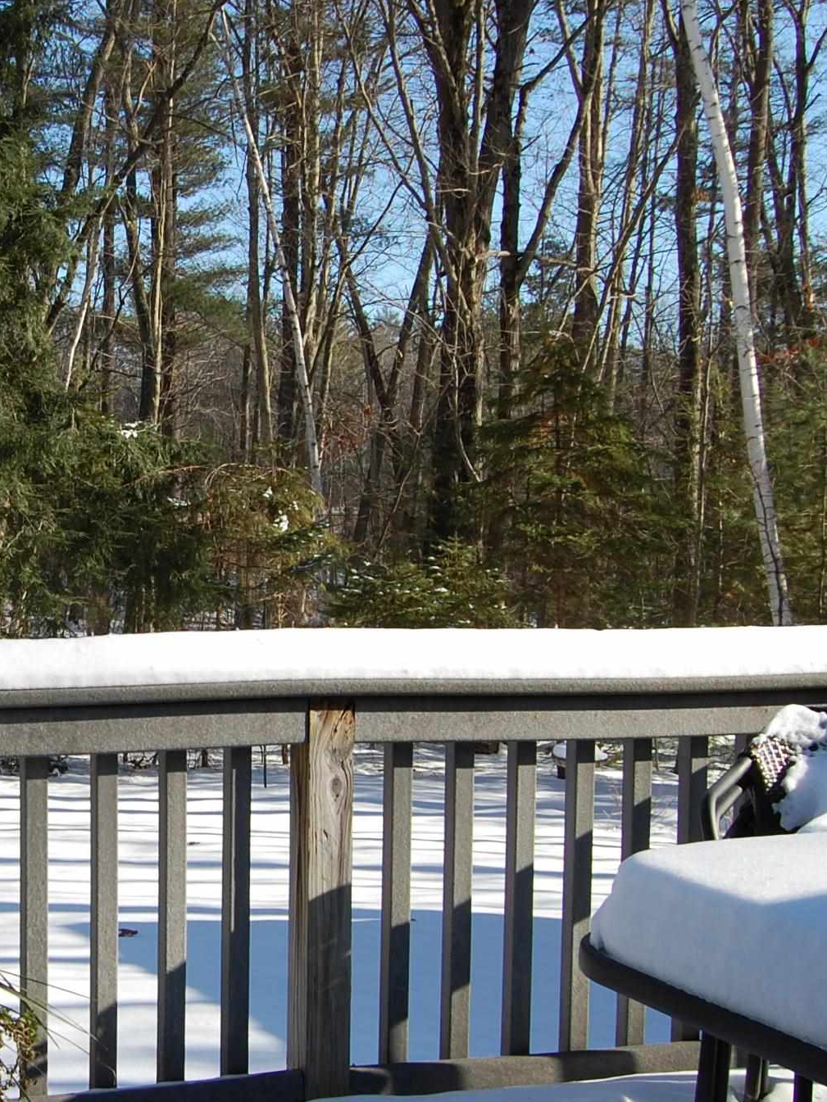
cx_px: 3
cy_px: 612
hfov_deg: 24.1
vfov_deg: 33.2
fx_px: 1847
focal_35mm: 58
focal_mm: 18
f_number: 8
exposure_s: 1/250
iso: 200
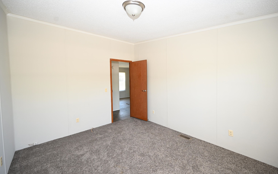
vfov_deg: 74.7
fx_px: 114
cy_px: 82
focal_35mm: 15
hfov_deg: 101.4
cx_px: 142
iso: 400
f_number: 4
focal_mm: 14
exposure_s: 1/60
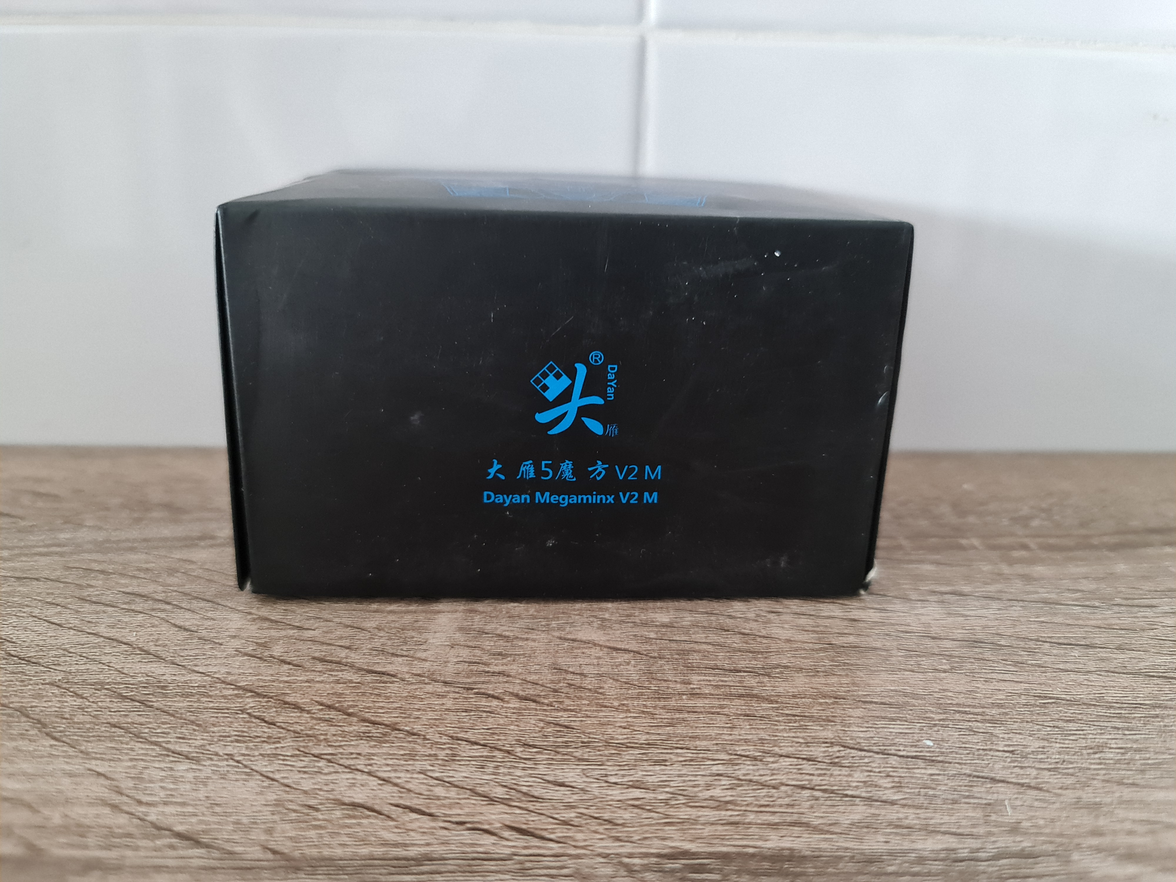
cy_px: 441
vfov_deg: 54.9
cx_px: 588
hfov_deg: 69.4
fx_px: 849
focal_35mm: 25
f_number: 1.8
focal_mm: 7
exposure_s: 1/25
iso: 1000
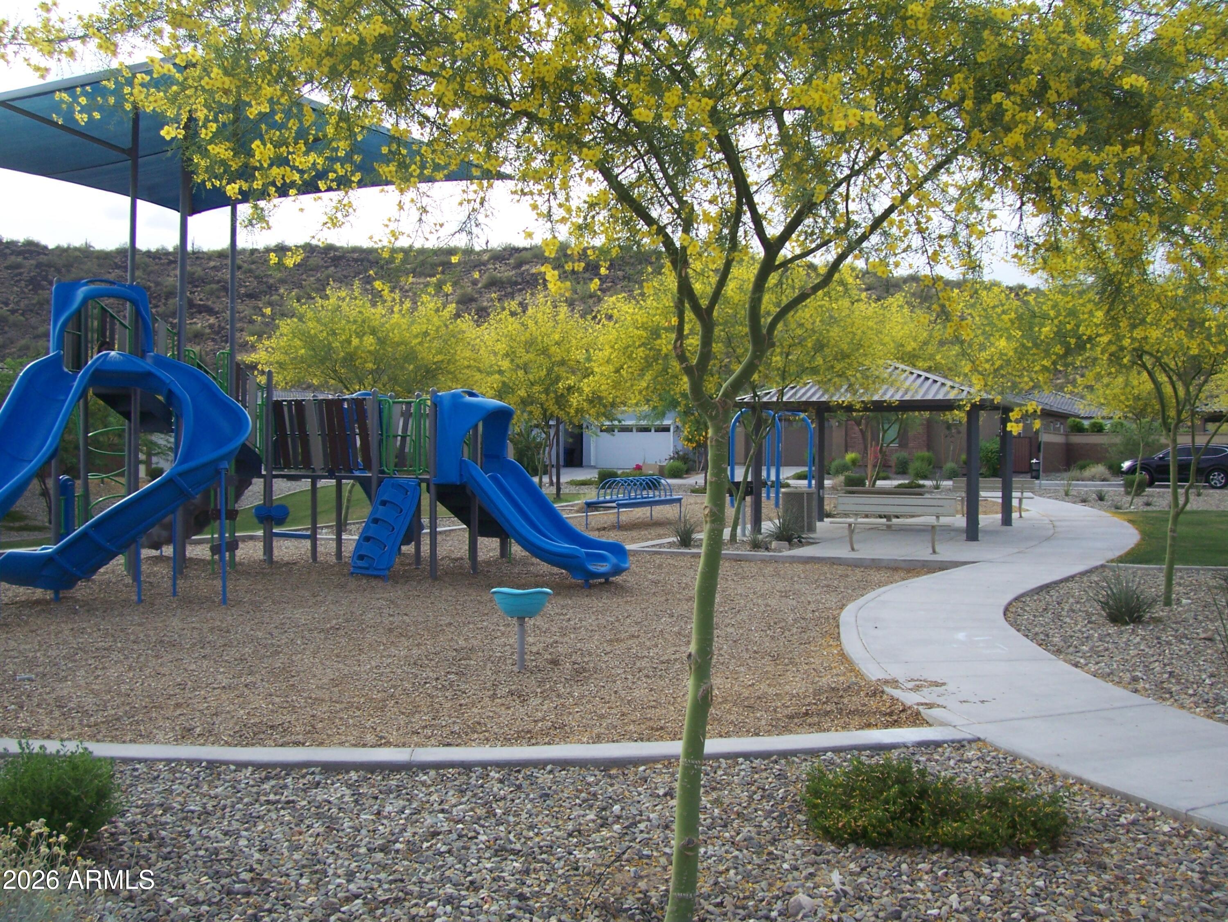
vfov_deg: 41.8
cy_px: 461
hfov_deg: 53.9
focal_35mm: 34
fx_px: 1207
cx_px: 614
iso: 80
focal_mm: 5.6
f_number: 2.7
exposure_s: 1/400
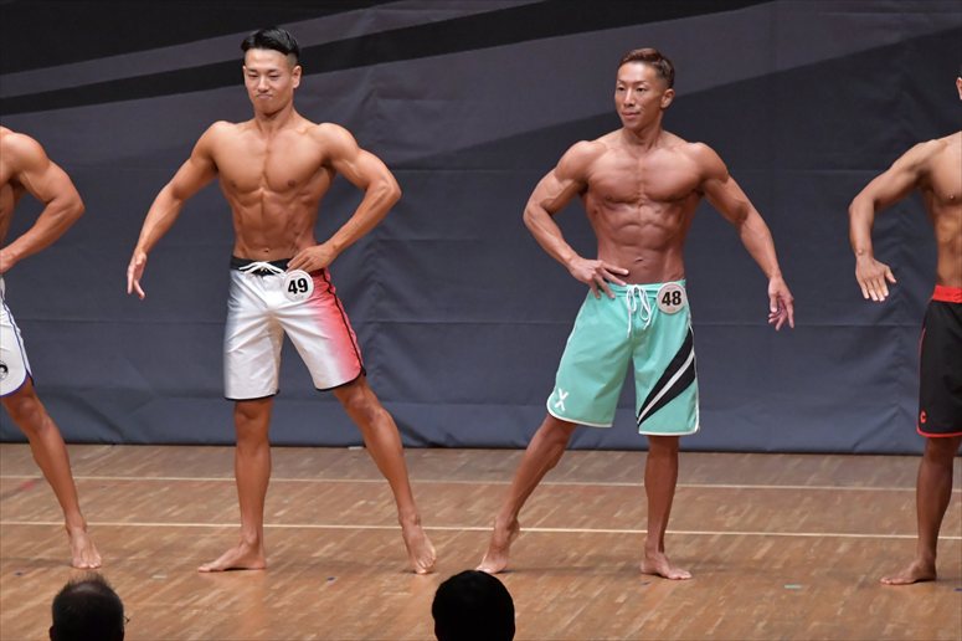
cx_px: 481
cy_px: 320
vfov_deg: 5.1
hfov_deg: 7.6
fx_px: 7212
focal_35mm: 270
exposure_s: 1/400
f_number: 5.6
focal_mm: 180
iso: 6400
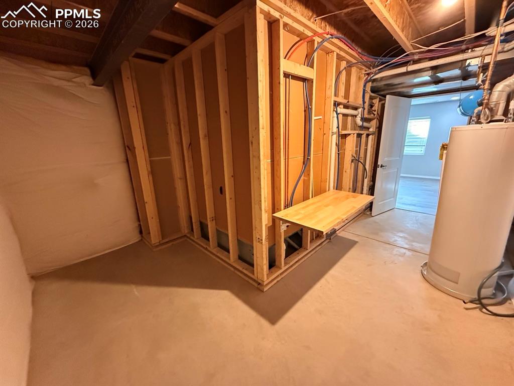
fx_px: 208
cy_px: 193
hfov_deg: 102.1
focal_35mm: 14
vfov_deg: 85.7
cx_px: 257
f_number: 2.2
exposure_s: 1/60
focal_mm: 2.22
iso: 1000
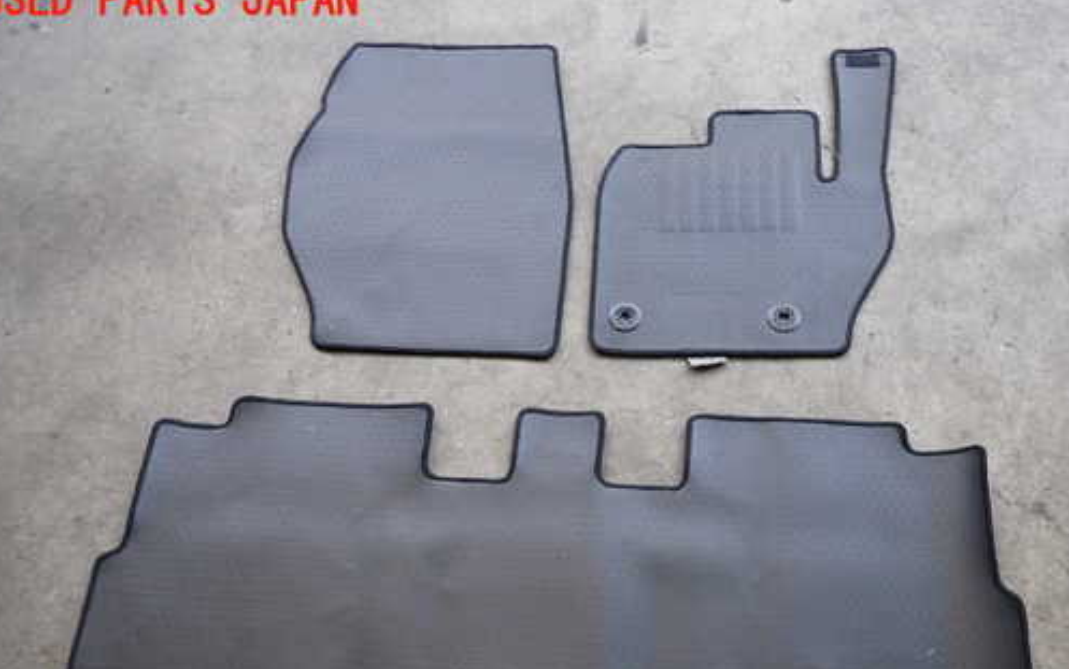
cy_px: 458
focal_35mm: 32
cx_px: 613
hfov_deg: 59.4
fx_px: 933
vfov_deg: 38.9
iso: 200
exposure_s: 1/100
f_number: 2
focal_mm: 4.5
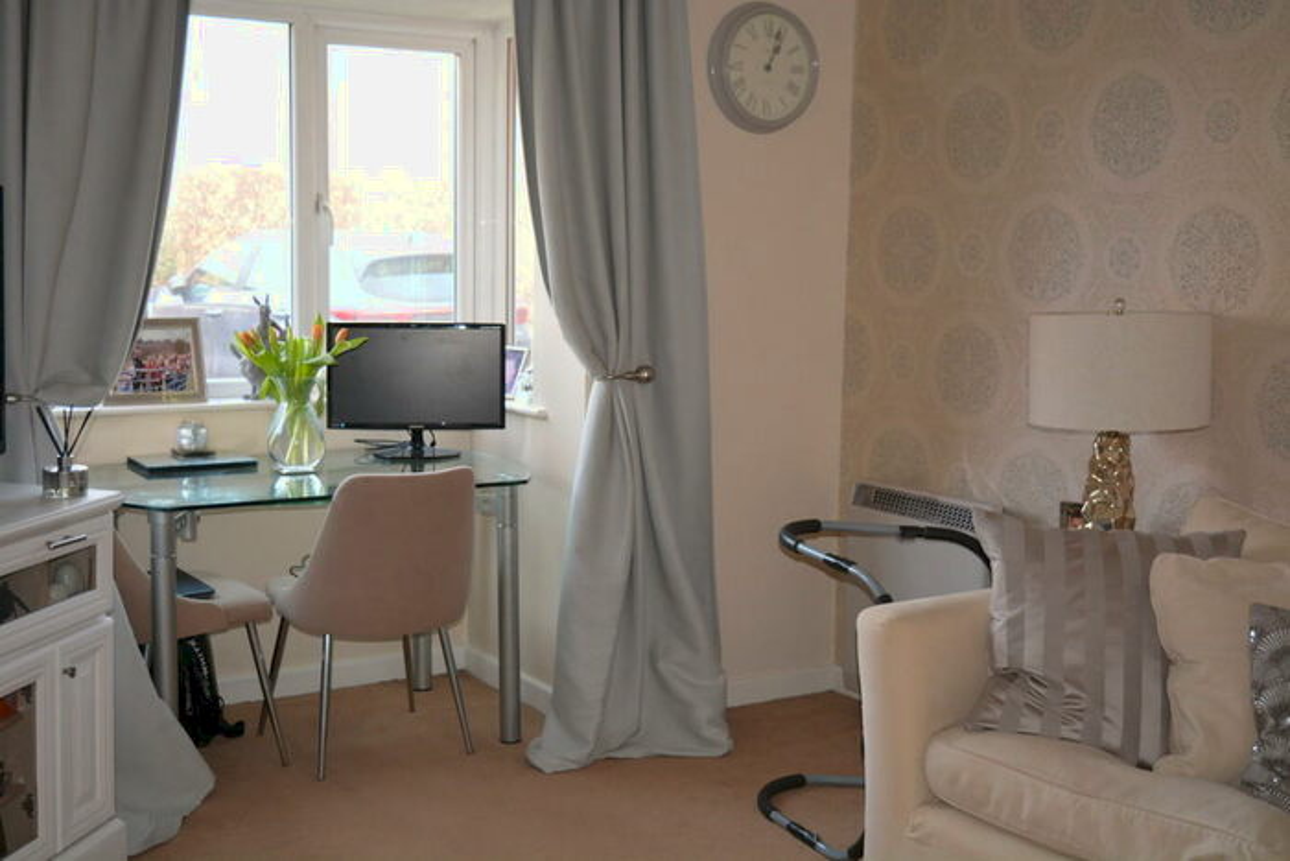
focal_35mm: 45
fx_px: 1613
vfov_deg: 29.9
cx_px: 645
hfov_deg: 43.6
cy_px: 430
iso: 500
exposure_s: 1/60
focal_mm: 30
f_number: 4.2
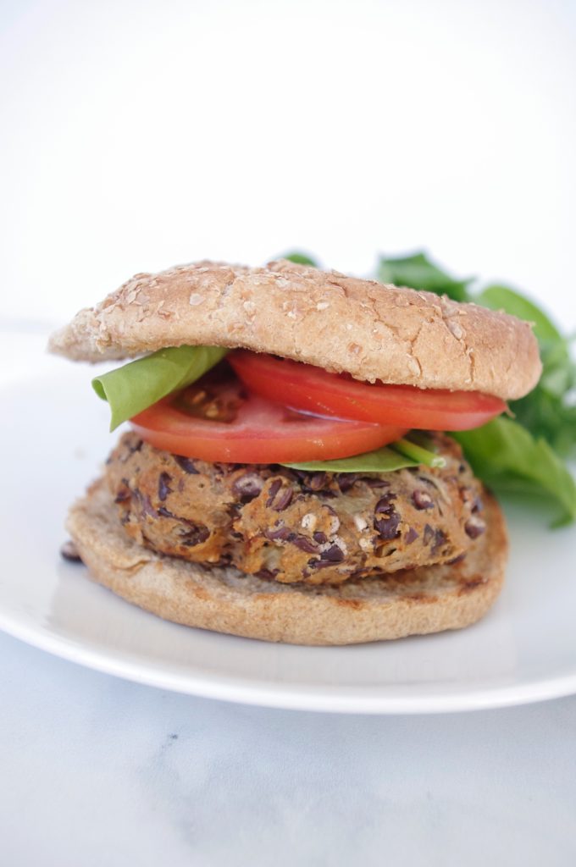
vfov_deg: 53.2
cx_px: 288
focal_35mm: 36
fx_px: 866
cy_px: 434
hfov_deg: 36.8
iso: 800
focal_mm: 24.38
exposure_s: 1/400
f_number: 5
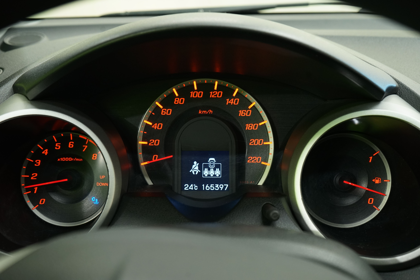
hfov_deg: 48.5
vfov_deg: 33.4
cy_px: 140
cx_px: 210
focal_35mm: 40
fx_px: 467
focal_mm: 40
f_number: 6.3
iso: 1250
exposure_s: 1/20
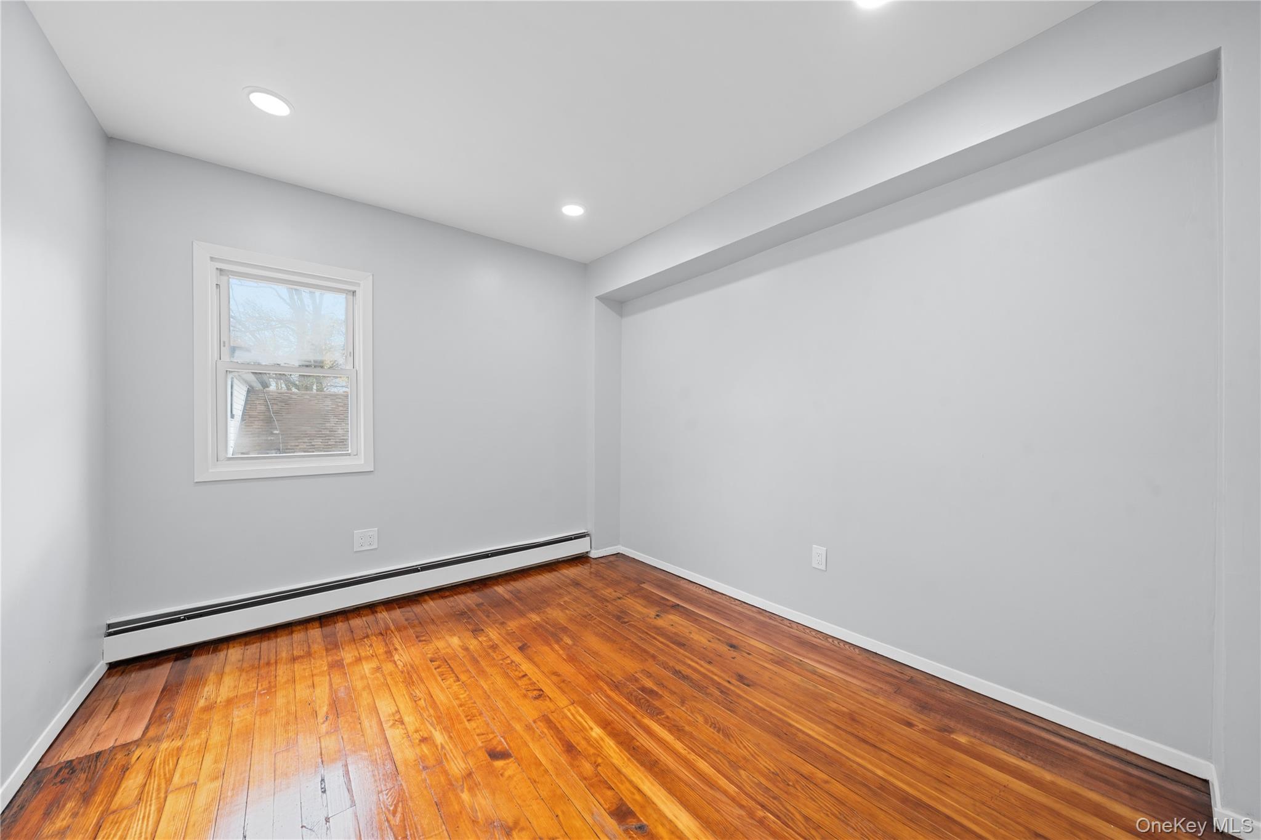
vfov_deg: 90.0
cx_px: 630
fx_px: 420
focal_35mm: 12
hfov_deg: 112.6
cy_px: 420
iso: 250
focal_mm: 12
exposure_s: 1/5
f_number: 8
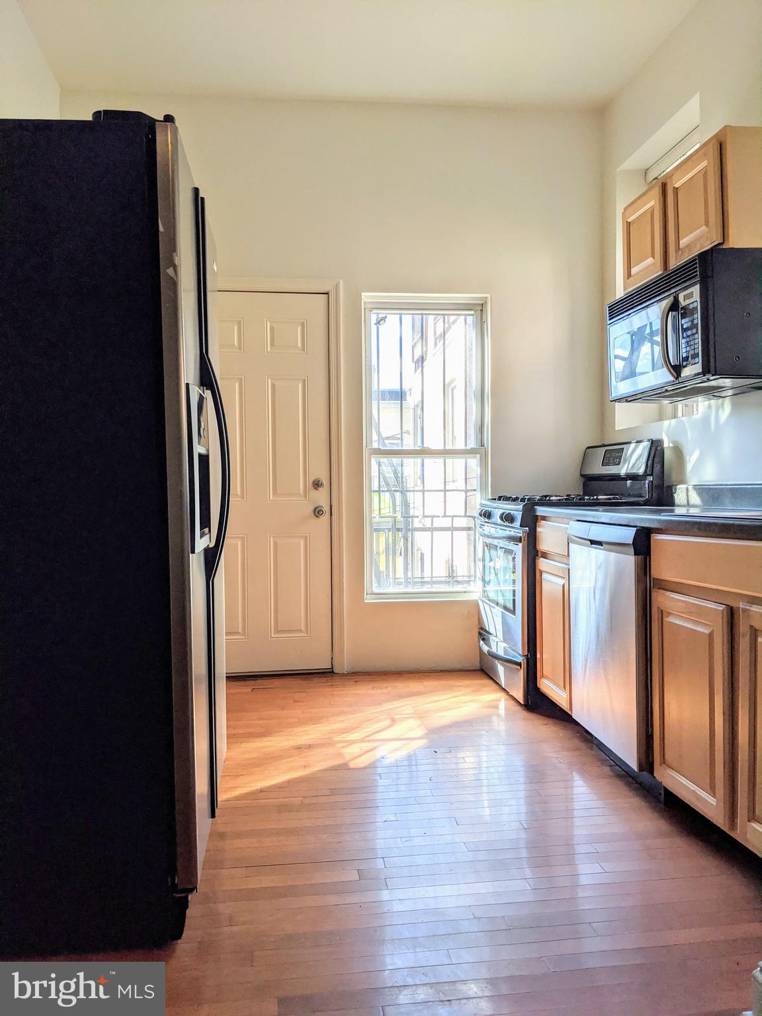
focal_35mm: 27
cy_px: 508
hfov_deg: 51.4
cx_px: 381
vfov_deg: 65.3
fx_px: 792
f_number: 1.73
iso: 77
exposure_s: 1/469
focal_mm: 4.38
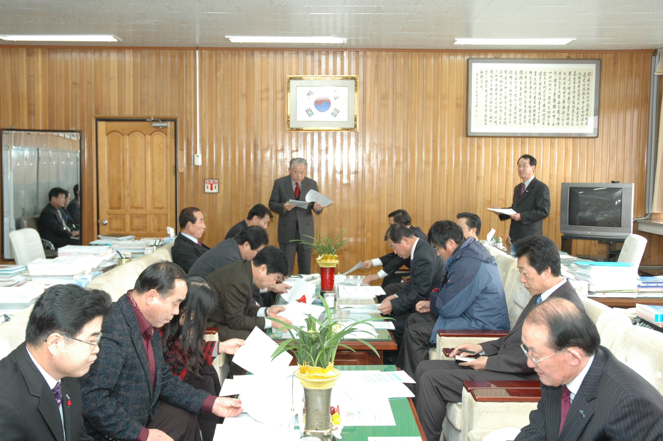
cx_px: 332
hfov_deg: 48.0
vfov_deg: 33.0
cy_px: 220
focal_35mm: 40
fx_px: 745
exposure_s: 1/60
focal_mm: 27
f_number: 4
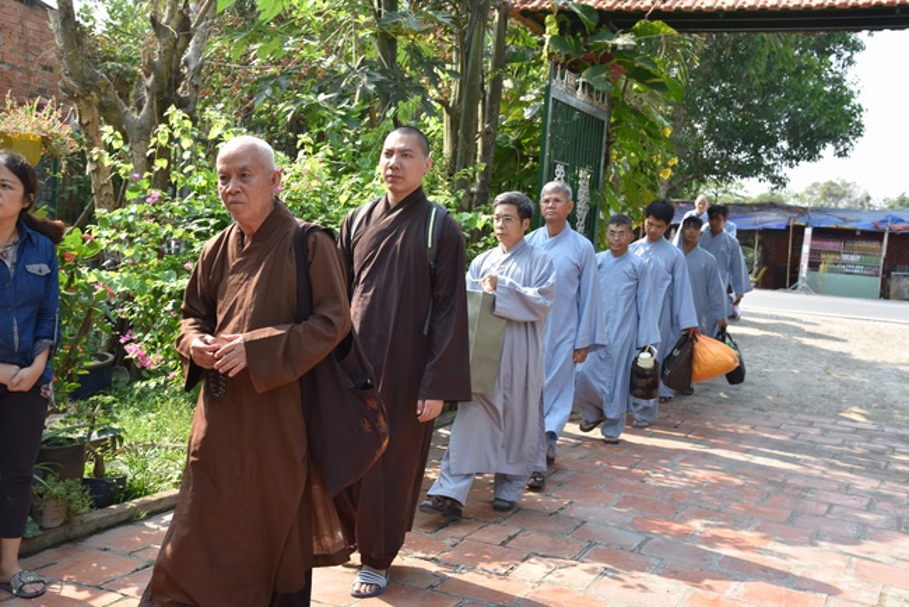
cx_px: 454
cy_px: 304
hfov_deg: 50.7
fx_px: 960
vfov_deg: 35.1
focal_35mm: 38
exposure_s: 1/200
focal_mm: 38
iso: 400
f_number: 7.1
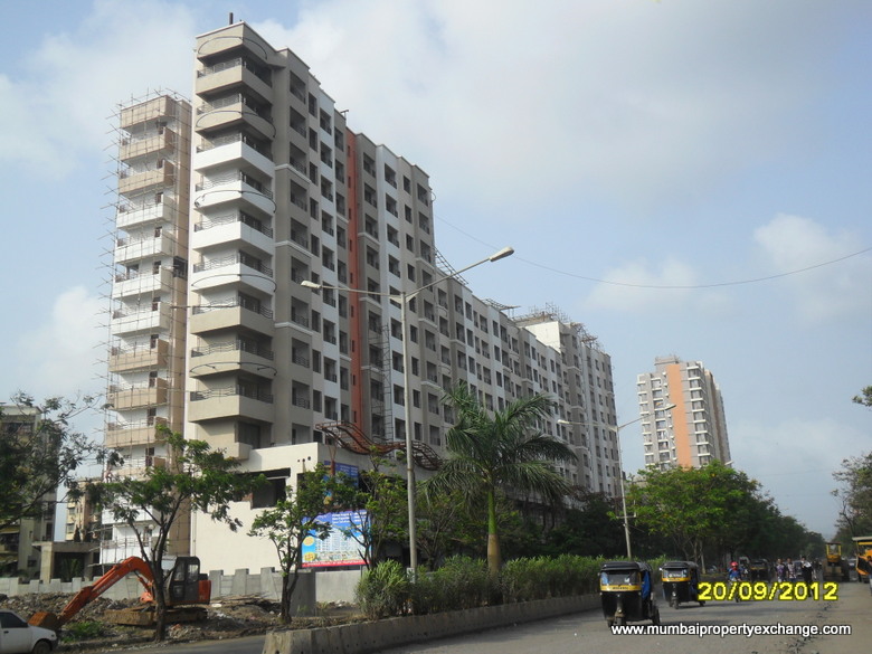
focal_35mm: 37
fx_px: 932
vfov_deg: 38.7
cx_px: 436
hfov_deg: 50.1
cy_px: 327
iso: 100
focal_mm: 6.6
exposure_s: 1/1000
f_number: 4
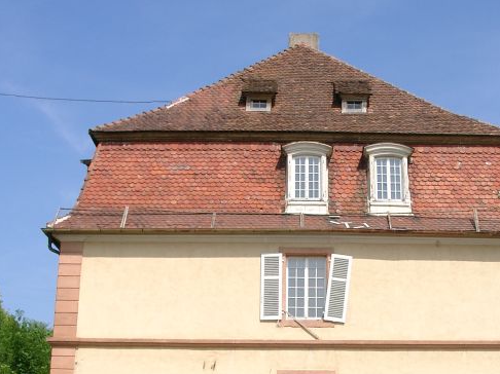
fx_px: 808
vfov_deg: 25.7
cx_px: 310
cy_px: 291
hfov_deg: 34.2
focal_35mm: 56
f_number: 4
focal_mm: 7.16
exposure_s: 1/678
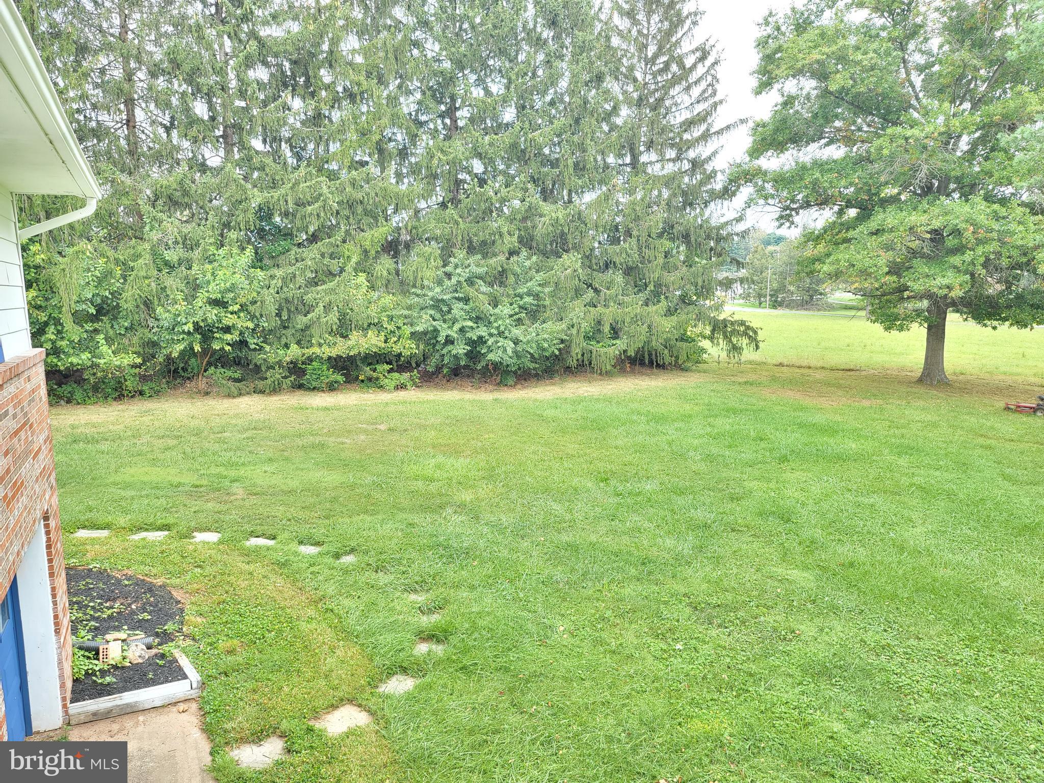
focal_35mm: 25
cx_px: 522
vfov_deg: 54.9
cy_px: 392
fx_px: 754
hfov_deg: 69.4
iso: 40
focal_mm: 7
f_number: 1.8
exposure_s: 1/120
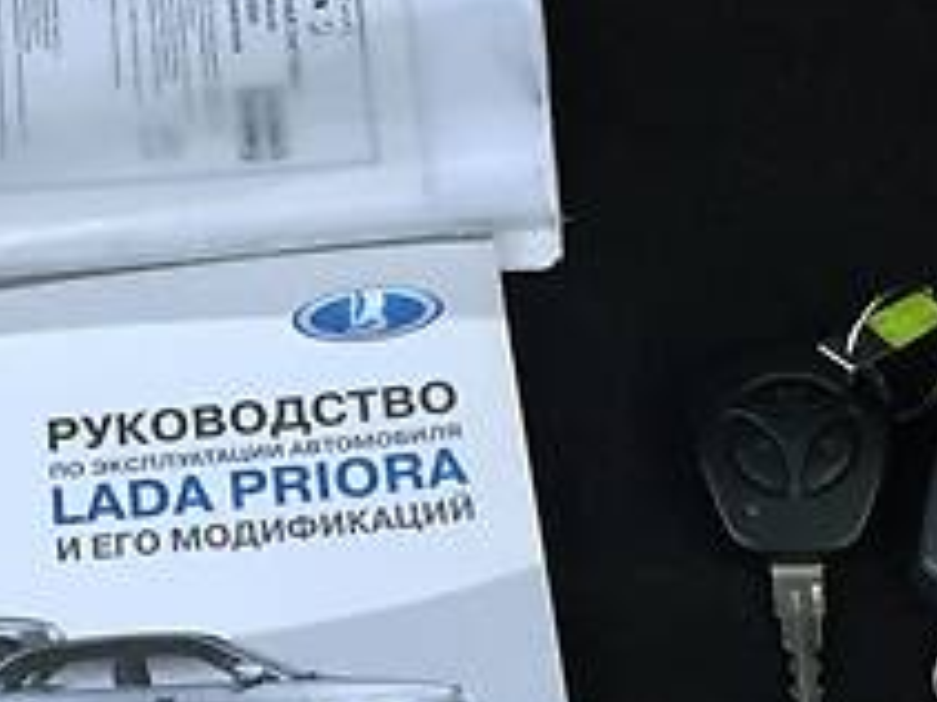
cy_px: 462
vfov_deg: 13.4
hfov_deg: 17.7
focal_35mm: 110
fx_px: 2976
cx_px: 173
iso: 50
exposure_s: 1/33
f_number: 2.2
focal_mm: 4.2
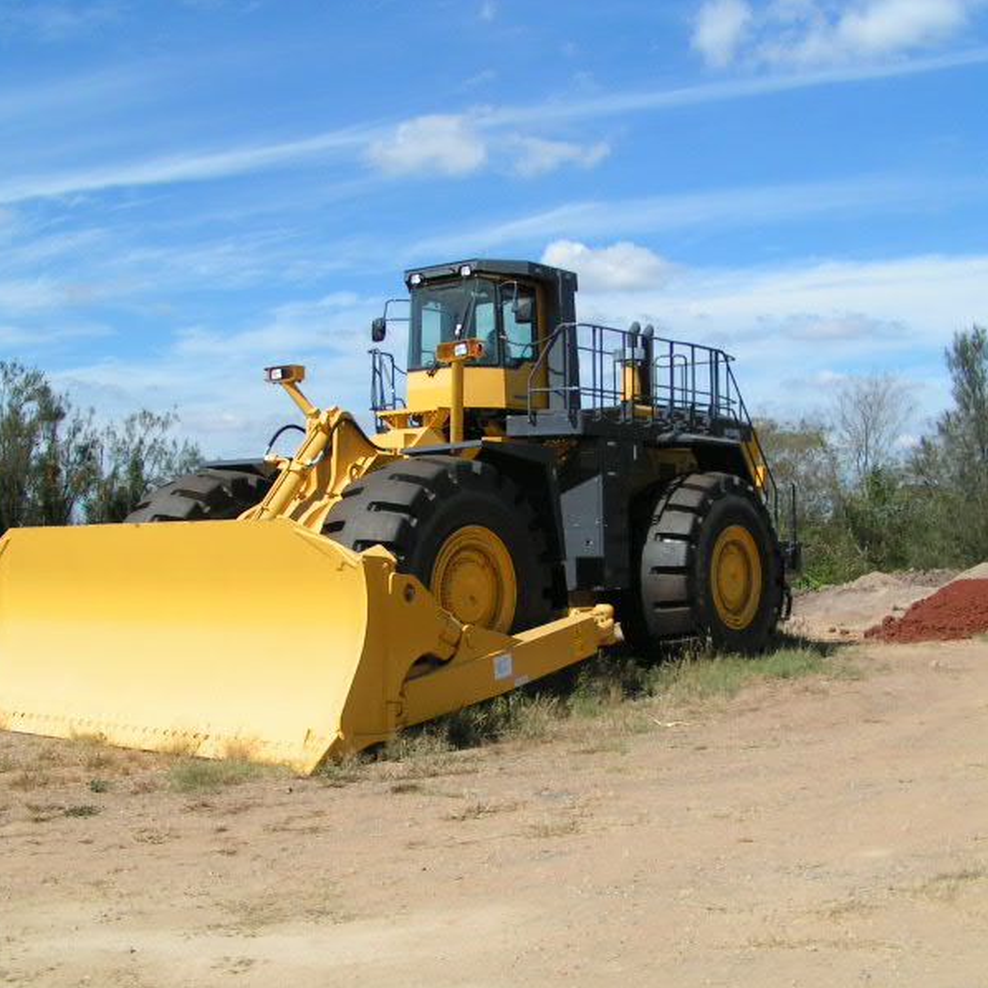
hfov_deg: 37.6
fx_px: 1453
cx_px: 488
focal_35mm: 45
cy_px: 495
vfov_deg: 37.6
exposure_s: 1/800
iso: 50
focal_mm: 5.8
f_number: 5.6
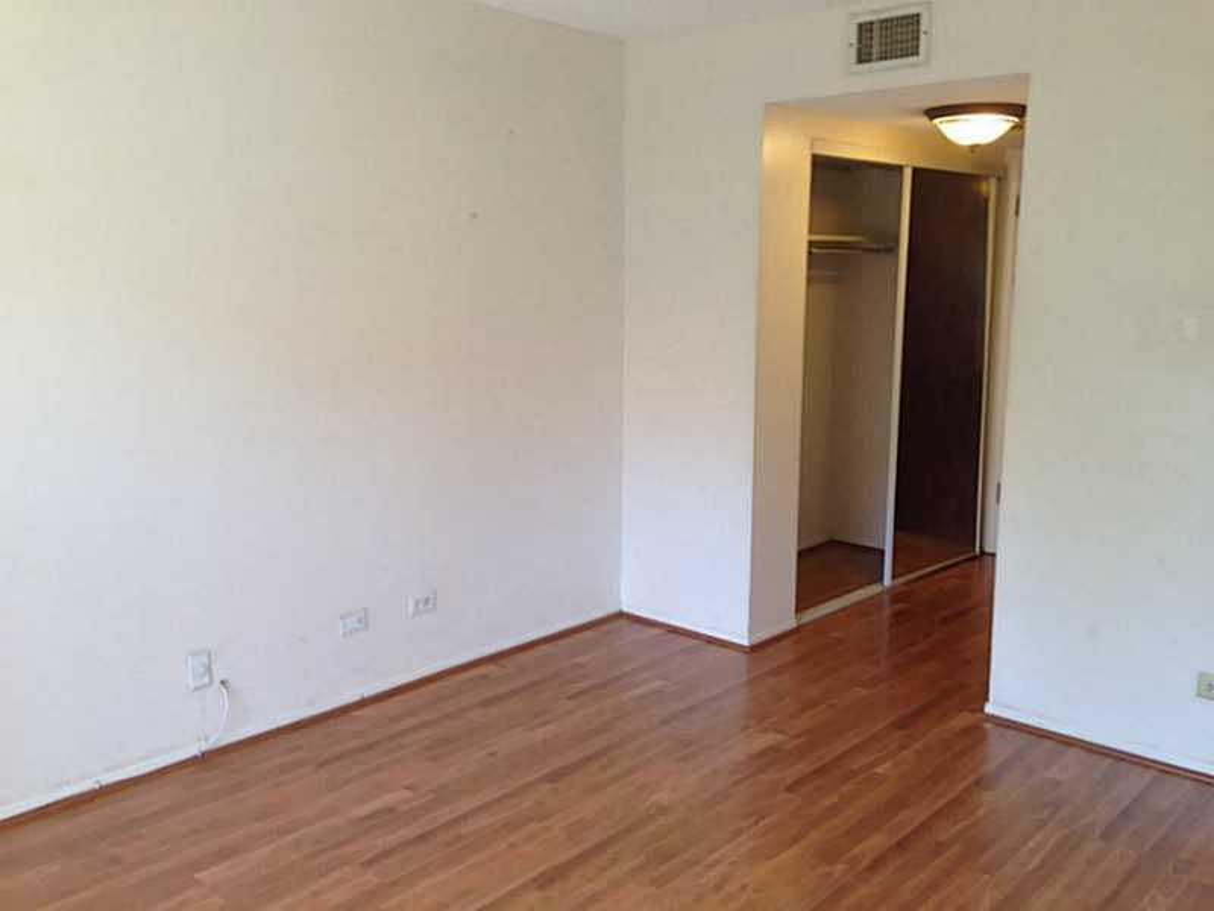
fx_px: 1157
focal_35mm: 33
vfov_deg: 42.9
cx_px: 607
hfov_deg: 55.4
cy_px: 456
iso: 50
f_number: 2.4
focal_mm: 4.12
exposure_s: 1/24
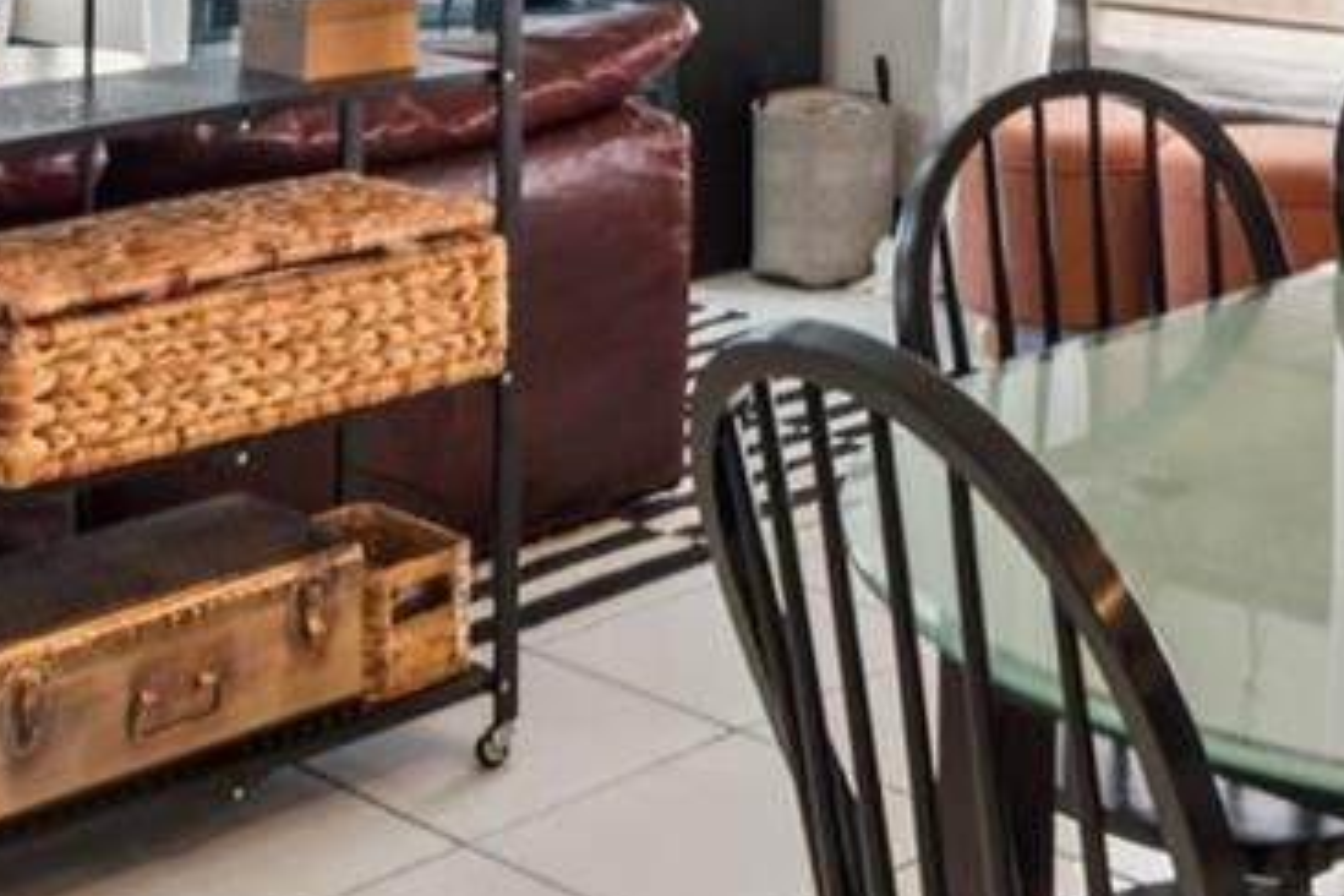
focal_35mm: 70
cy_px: -353
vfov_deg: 17.9
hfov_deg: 28.4
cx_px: 1032
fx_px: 2613
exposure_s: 1/30
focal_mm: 16
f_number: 8
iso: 400
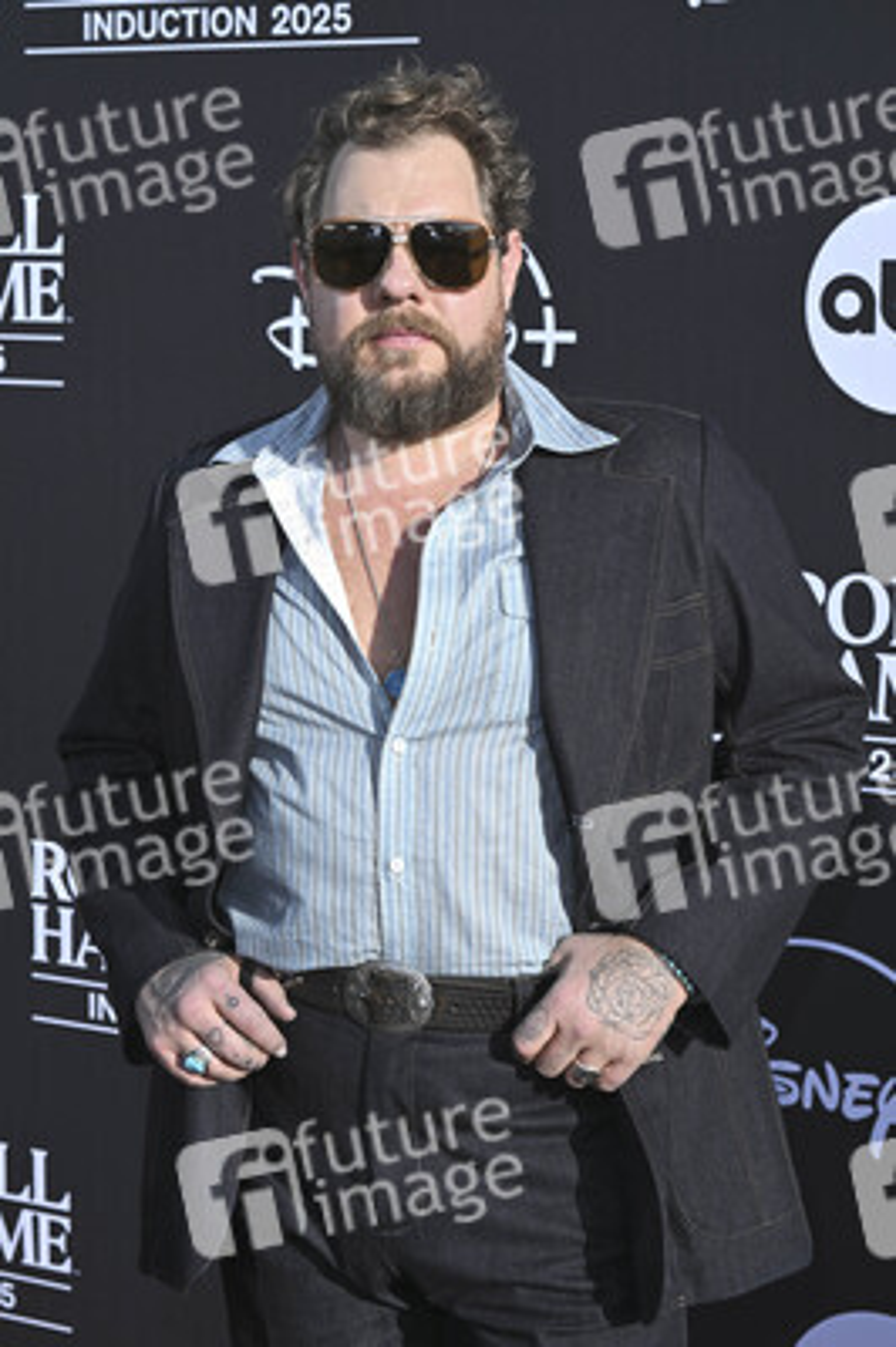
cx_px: 448
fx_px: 2655
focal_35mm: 71
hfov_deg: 19.2
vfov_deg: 28.5
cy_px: 674
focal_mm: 71
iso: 160
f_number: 10
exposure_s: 1/320
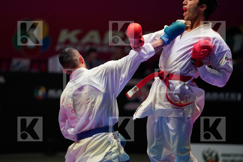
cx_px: 122
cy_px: 81
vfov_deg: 6.9
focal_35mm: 200
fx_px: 1350
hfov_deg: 10.3
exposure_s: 1/1000
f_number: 2.8
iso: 1600
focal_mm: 200
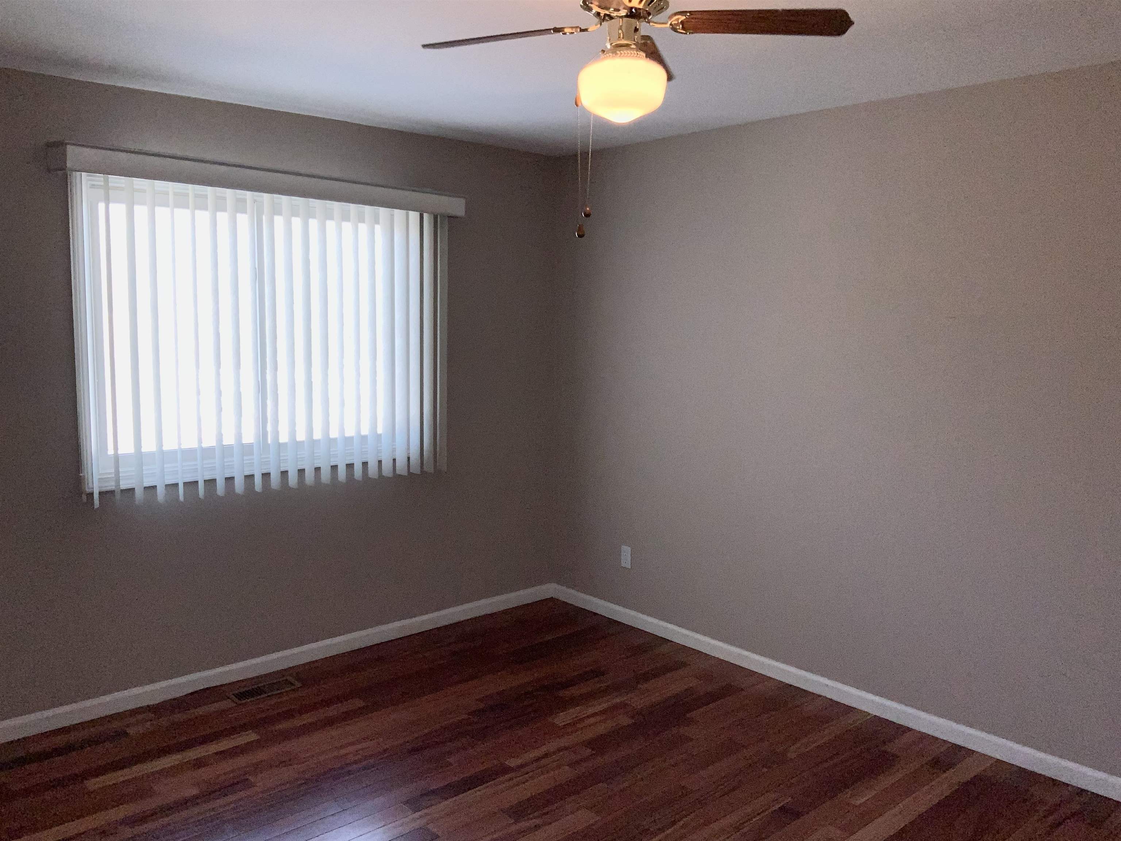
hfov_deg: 61.7
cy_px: 420
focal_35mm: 29
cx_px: 560
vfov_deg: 48.2
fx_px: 939
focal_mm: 3
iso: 80
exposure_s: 1/289
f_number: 1.8
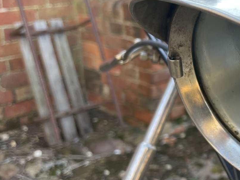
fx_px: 451
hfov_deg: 26.4
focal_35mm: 65
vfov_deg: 22.6
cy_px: 84
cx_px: 290
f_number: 1.6
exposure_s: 1/121
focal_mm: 4.2
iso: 32
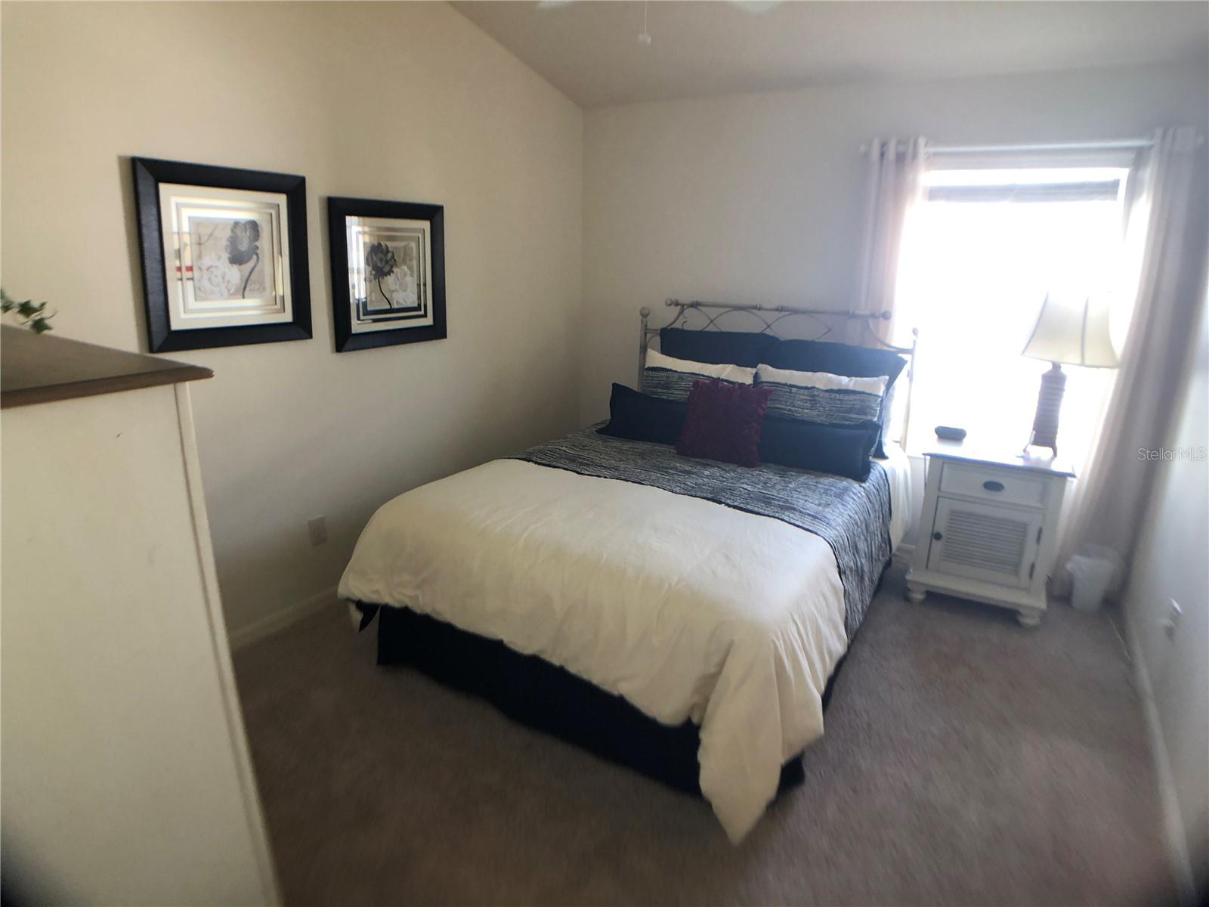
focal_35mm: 28
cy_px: 454
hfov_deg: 63.4
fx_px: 978
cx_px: 604
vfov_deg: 49.7
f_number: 1.8
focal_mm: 4
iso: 32
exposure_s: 1/30
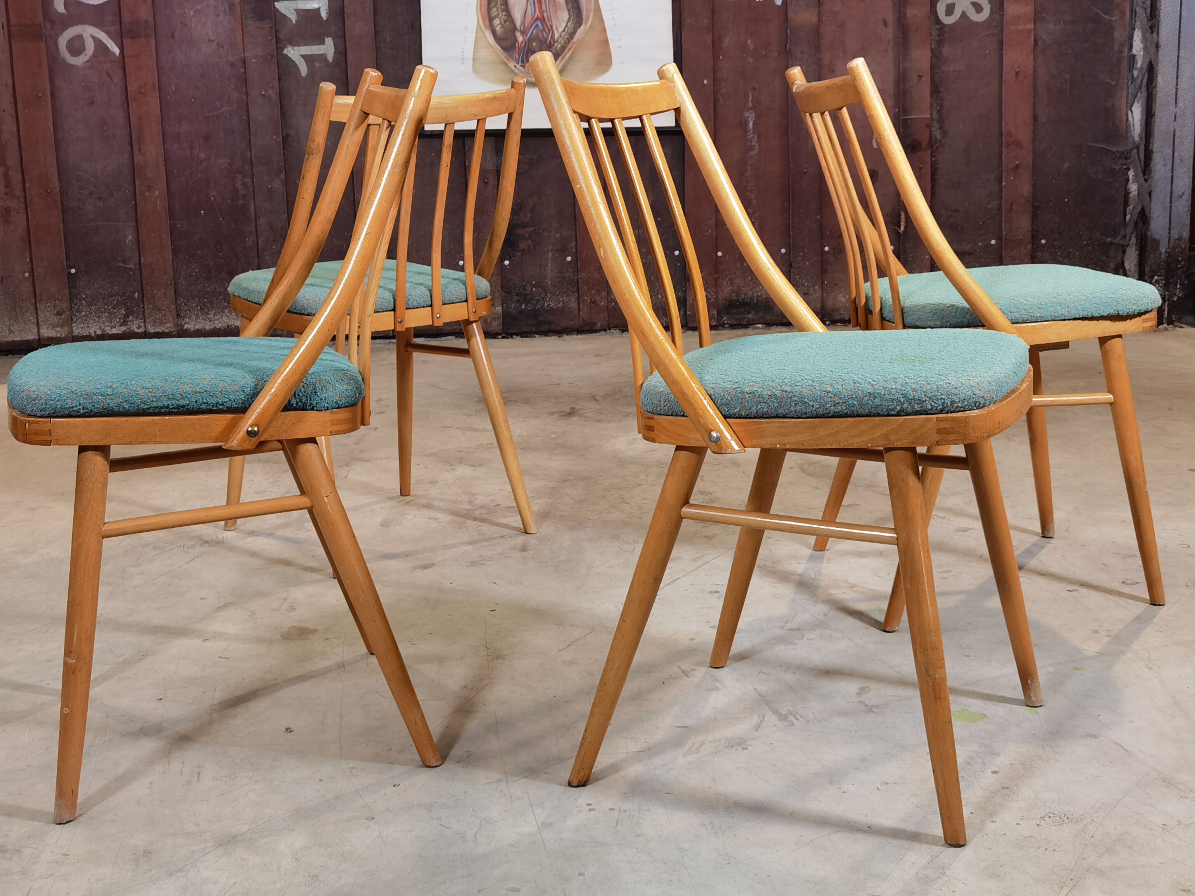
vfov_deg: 33.6
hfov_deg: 43.9
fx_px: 1484
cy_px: 448
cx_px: 598
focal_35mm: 43
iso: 125
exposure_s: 1/50
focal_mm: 6.71
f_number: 1.9
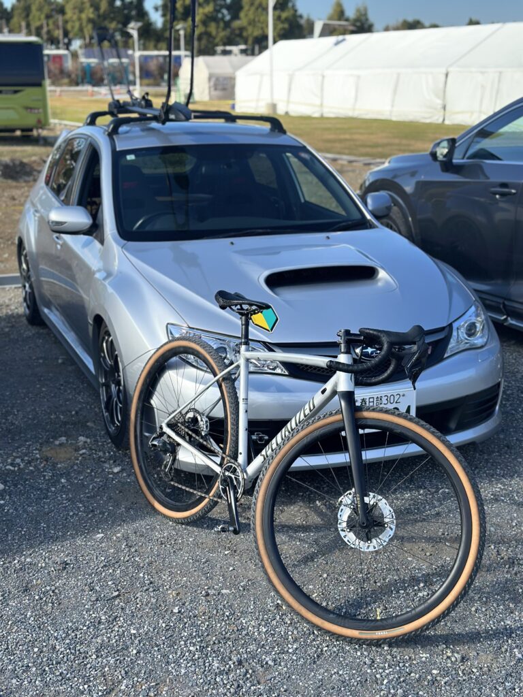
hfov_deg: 30.3
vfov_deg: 39.7
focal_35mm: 48
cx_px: 262
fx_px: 967
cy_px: 348
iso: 100
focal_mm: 6.86
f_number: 1.78
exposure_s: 1/2732
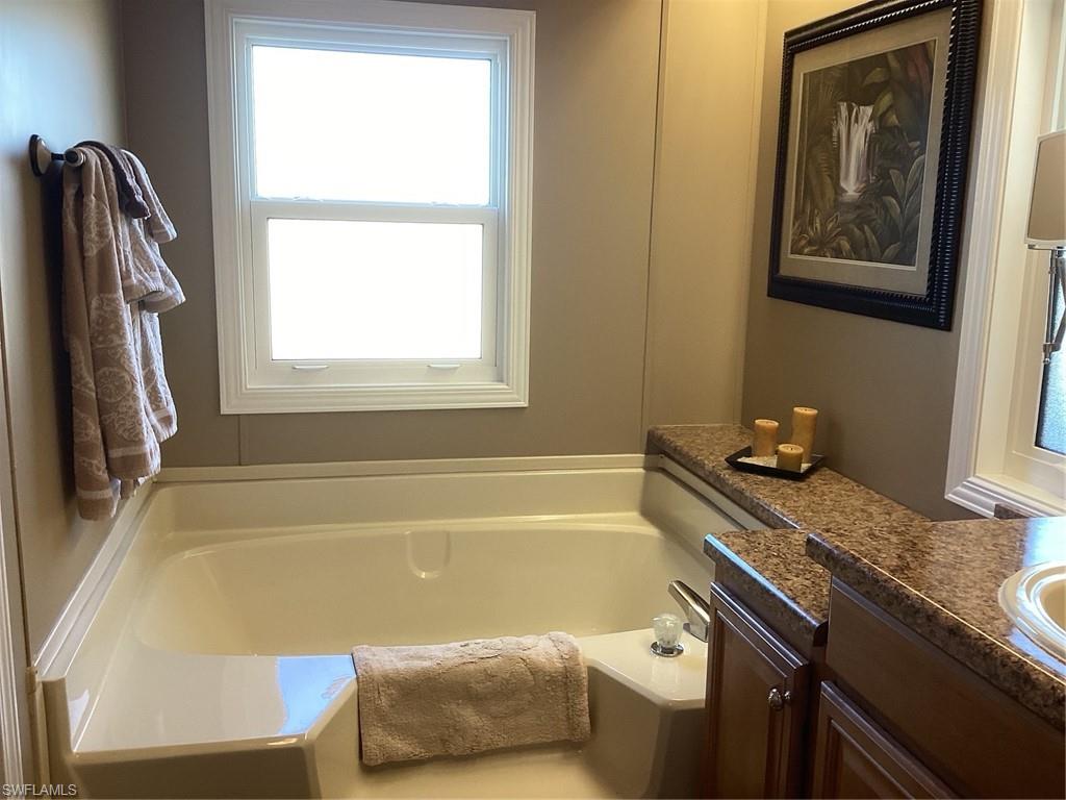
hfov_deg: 58.4
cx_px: 533
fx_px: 955
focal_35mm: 31
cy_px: 400
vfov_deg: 45.4
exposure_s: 1/60
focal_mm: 3.3
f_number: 2.4
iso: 64
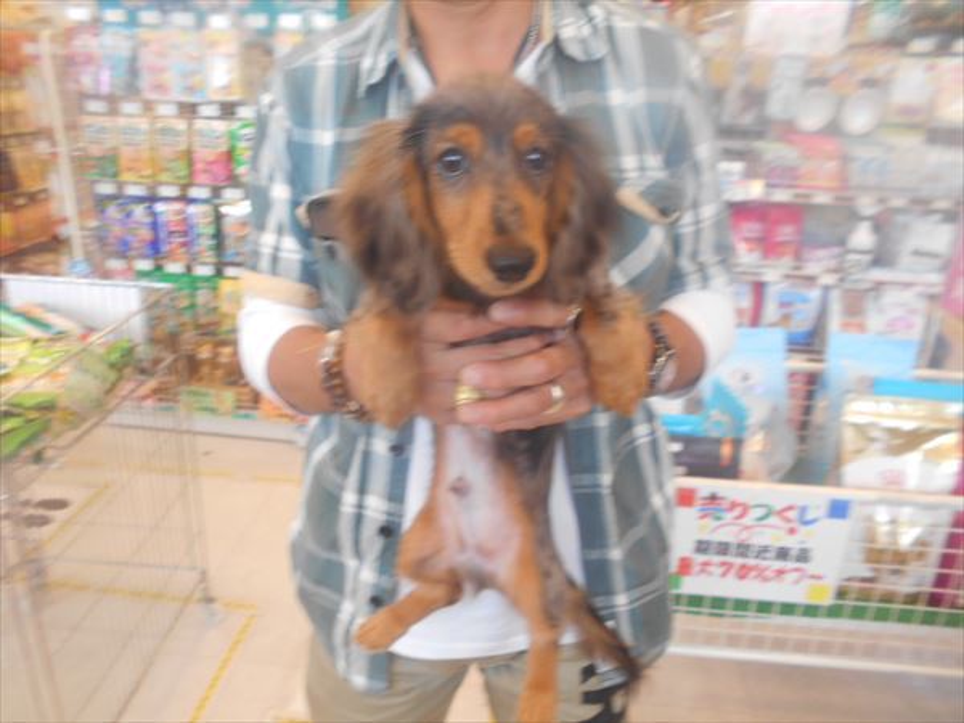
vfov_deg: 53.1
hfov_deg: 67.3
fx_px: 724
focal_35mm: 26
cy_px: 362
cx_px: 482
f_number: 3.2
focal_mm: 4.6
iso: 110
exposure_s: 1/30
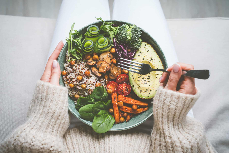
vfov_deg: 31.9
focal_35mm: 42
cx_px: 114
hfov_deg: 46.4
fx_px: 267
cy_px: 76
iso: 125
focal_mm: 42
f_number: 5
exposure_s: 1/250
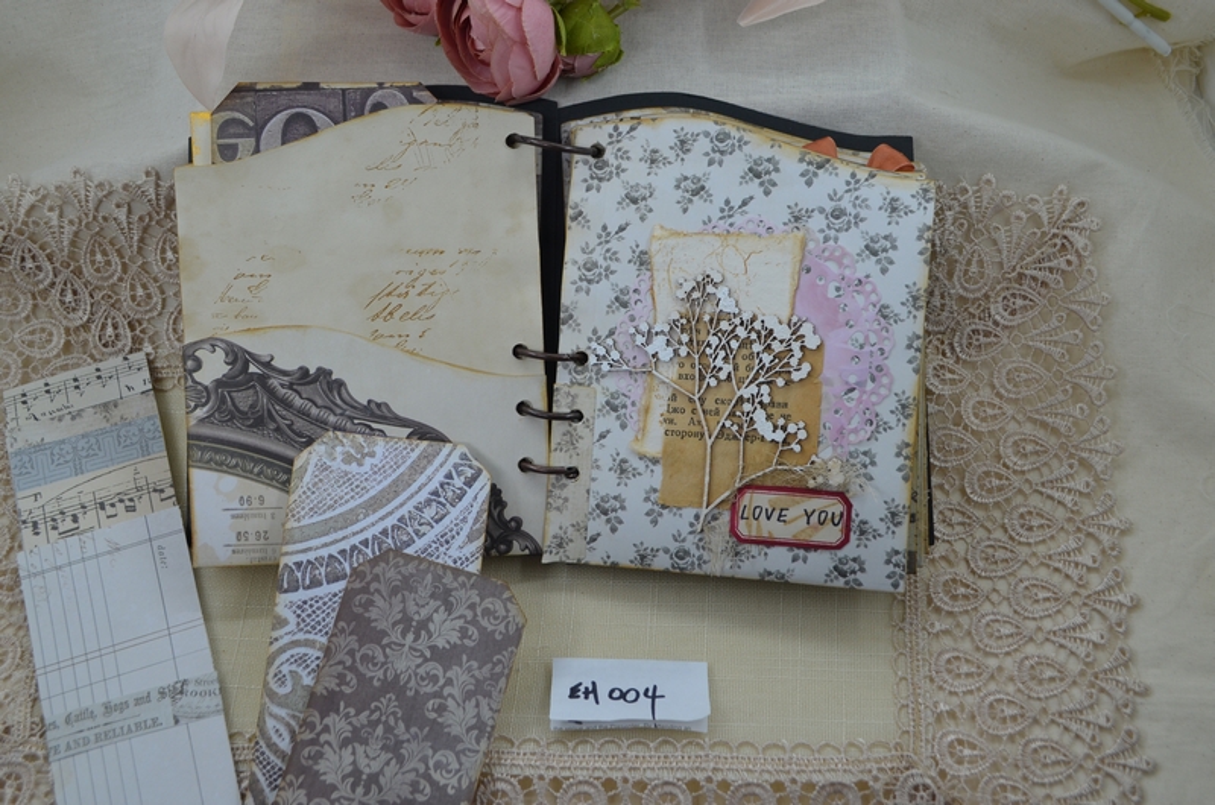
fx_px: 1213
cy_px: 402
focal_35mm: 36
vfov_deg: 36.7
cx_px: 608
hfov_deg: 53.2
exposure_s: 1/60
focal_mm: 24
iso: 360
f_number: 5.6
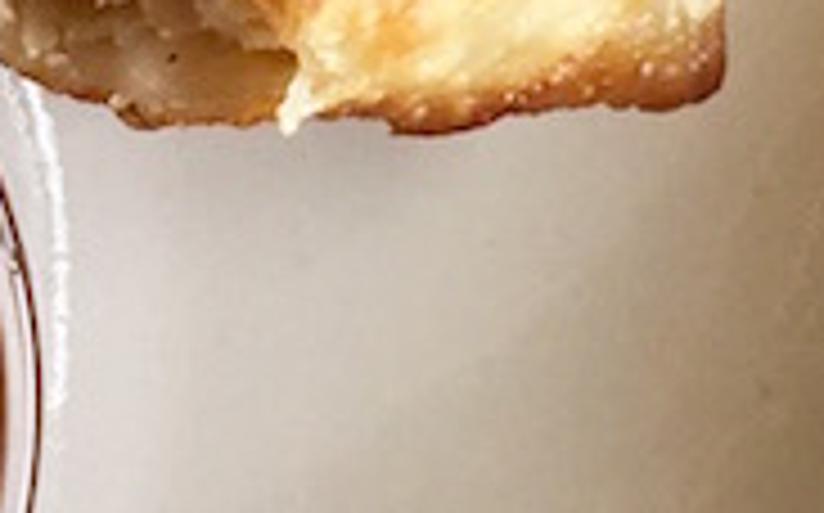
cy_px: -540
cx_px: -9
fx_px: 5430
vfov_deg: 5.3
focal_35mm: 242
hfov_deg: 8.6
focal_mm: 4.15
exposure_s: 1/60
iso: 32
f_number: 2.2
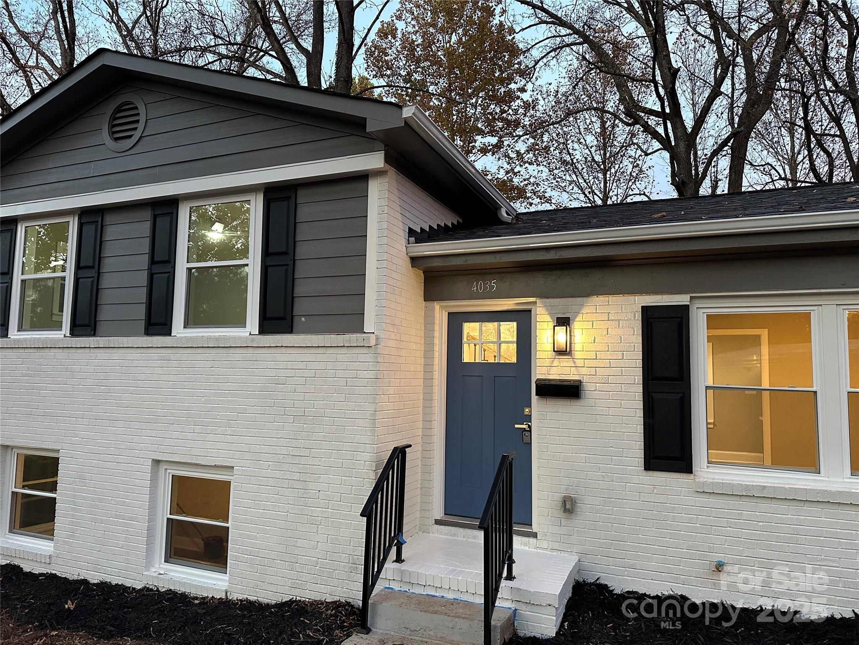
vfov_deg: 56.8
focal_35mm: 24
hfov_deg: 71.6
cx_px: 430
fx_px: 596
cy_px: 322
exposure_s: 1/60
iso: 320
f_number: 1.78
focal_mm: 6.86
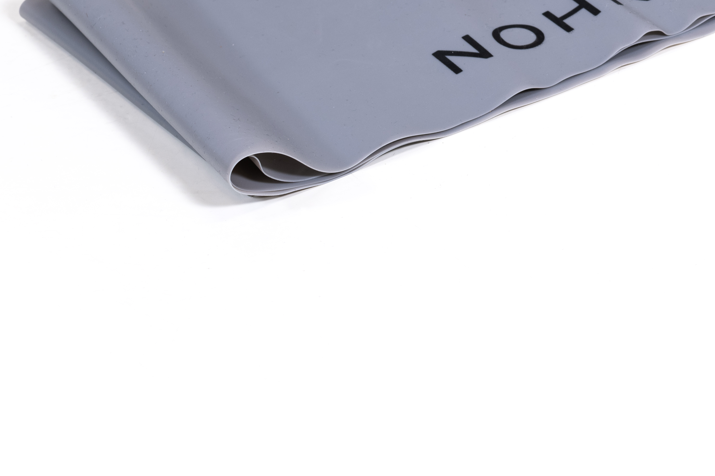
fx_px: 2760
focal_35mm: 139
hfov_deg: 14.3
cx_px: 878
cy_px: -79
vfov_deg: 9.7
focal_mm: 50
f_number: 7.1
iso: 100
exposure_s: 1/8
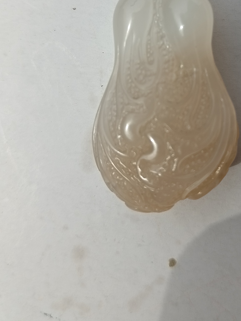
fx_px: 520
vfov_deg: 33.5
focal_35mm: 56
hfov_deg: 25.8
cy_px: 71
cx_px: 181
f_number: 1.9
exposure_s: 1/565
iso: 100
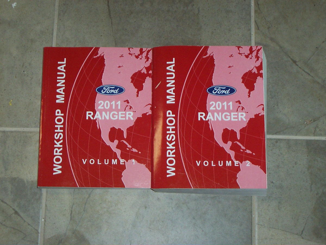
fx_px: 669
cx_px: 163
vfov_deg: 20.7
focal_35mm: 71
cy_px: 122
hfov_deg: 27.4
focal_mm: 10.8
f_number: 4
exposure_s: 1/90
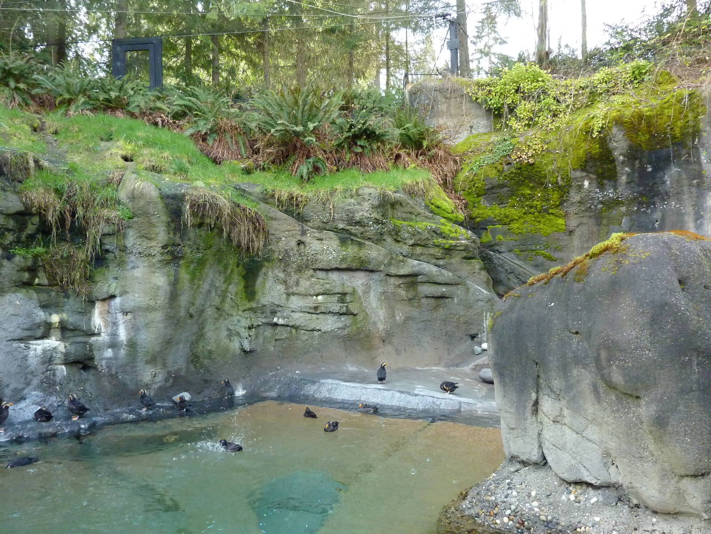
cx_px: 356
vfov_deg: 54.9
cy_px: 267
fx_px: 513
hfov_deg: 69.4
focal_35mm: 25
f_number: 3.3
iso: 400
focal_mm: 4.1
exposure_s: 1/160
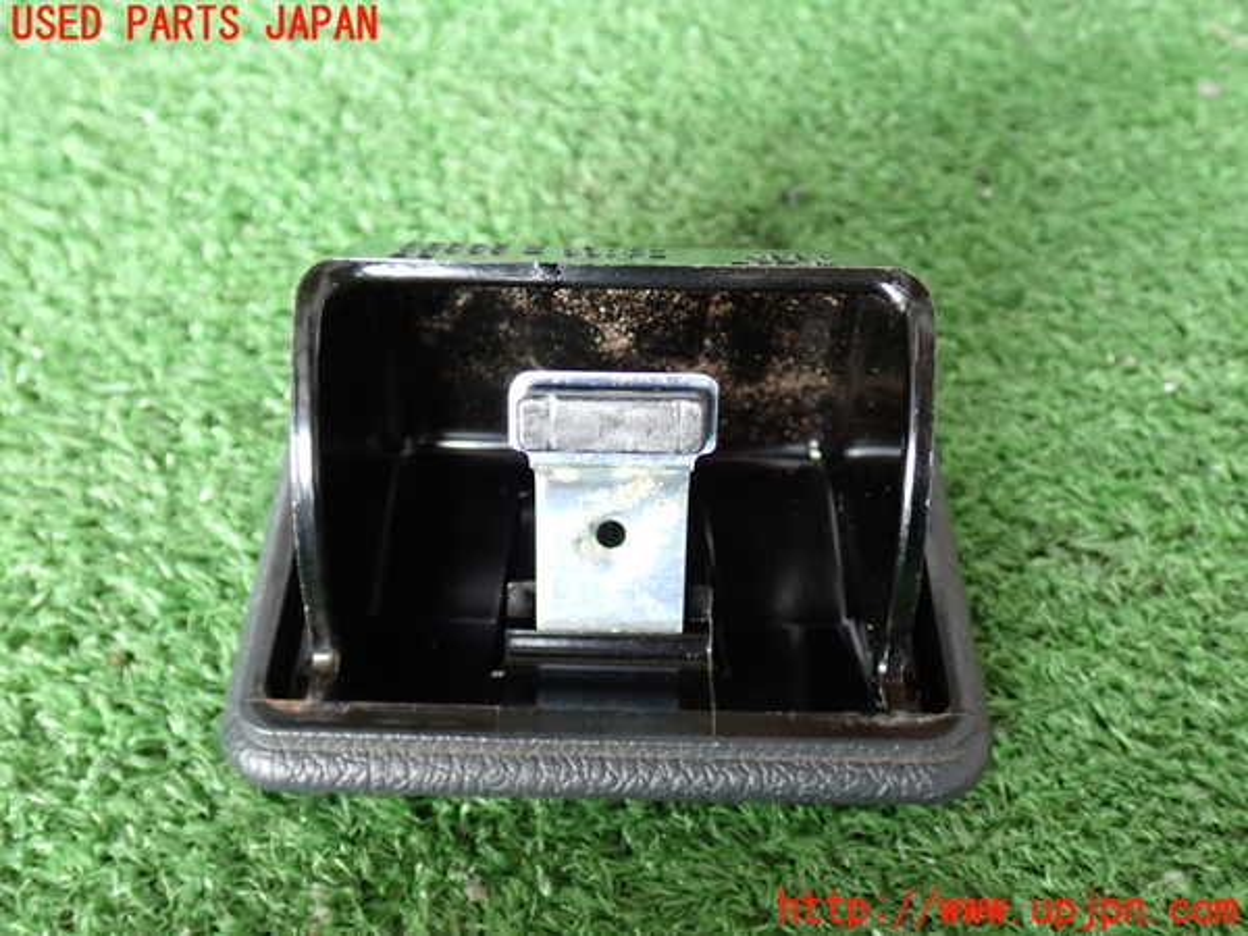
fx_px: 1370
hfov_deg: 49.0
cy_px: 468
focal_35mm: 38
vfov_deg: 37.7
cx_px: 624
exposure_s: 1/40
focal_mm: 6.83
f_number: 2.7
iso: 320
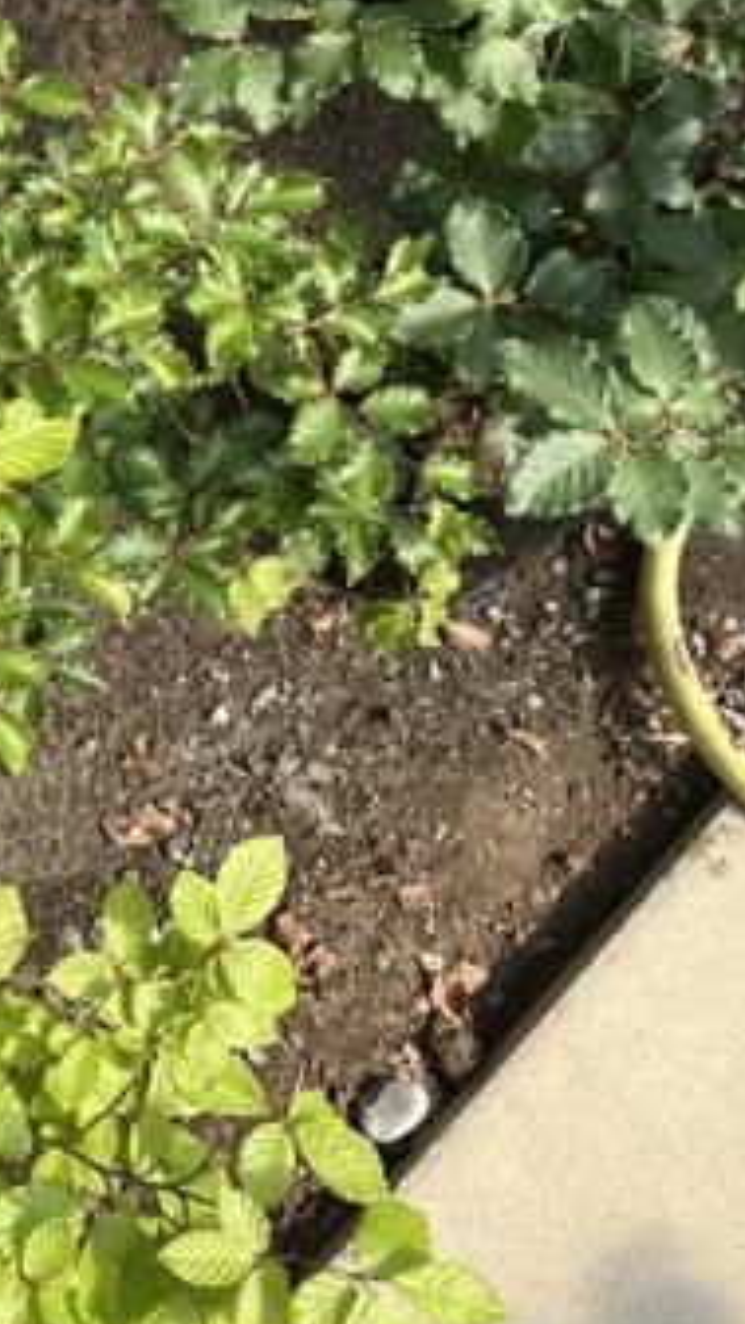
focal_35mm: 54
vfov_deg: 38.1
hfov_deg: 18.5
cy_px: 461
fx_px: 1896
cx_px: -505
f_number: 1.6
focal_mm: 5.1
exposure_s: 1/1389
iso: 50
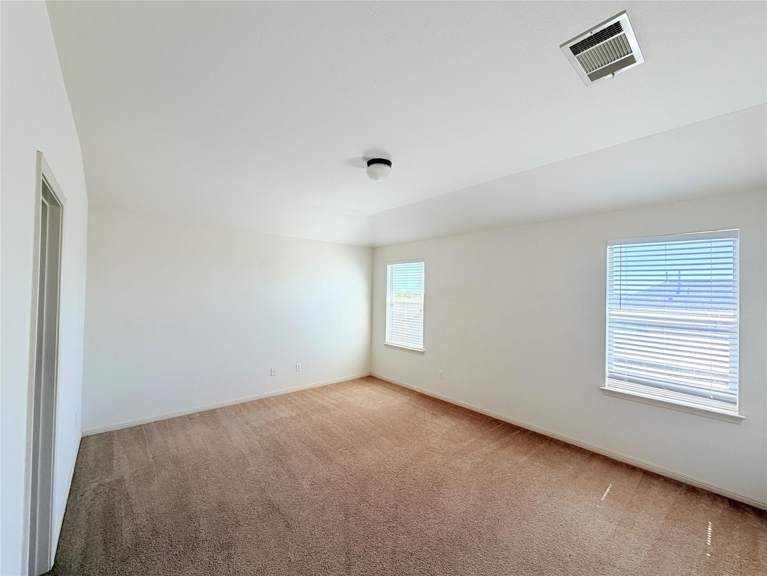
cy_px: 288
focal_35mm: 14
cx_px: 384
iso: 100
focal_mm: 2.22
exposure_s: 1/121
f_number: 2.2
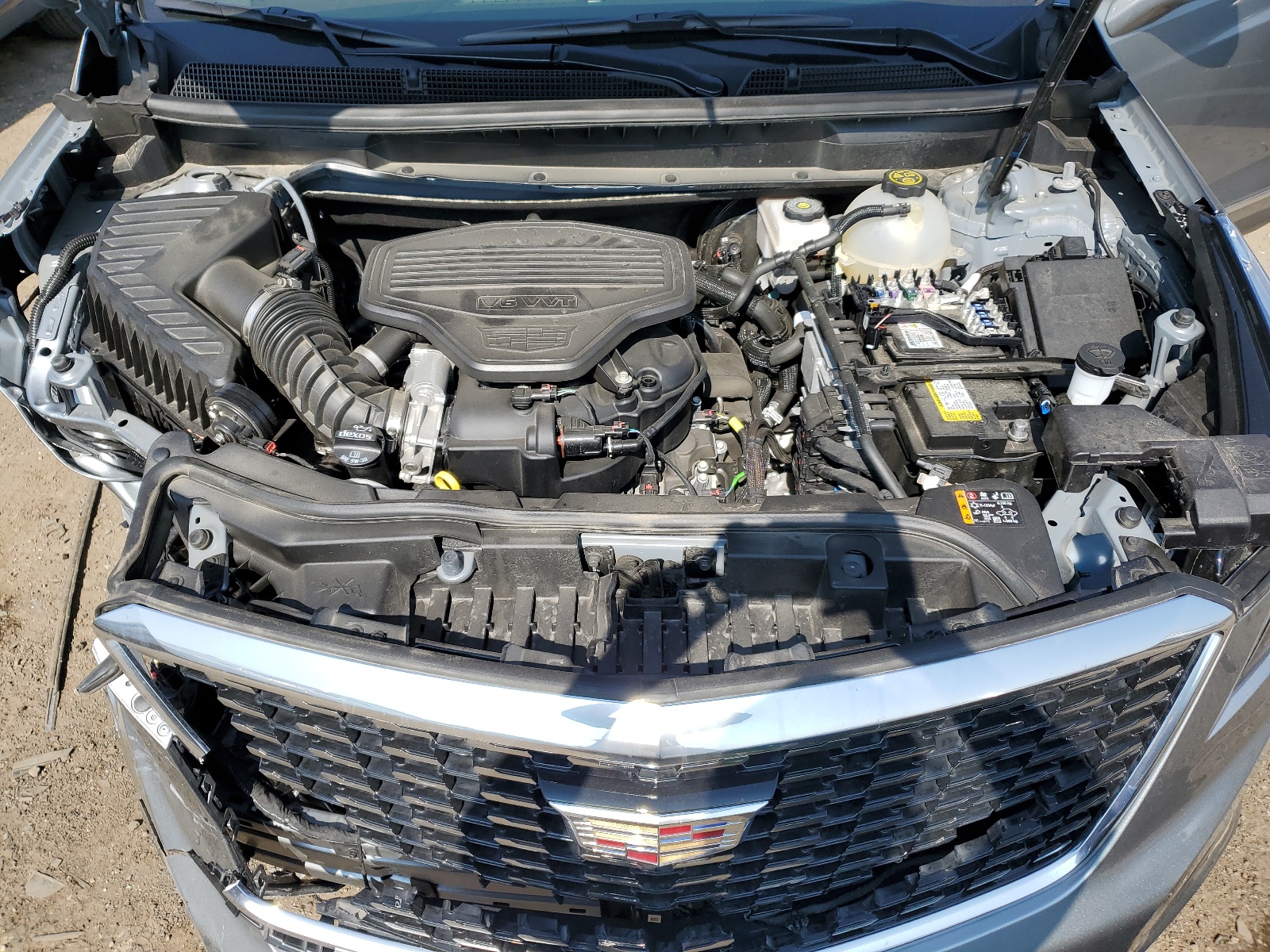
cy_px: 476
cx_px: 635
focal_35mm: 26
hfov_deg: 67.3
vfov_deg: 53.1
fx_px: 954
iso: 50
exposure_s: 1/2000
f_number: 1.5
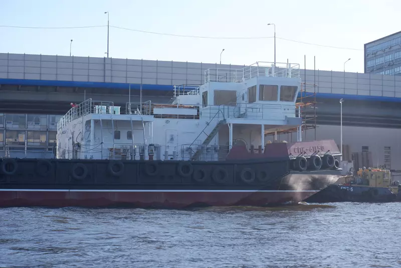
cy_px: 134
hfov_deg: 29.6
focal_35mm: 68
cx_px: 200
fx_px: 758
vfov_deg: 20.0
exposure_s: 1/280
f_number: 8
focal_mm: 45
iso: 200
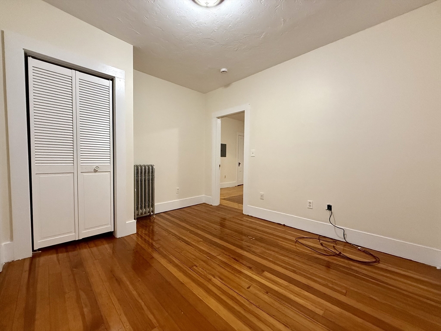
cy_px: 166
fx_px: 178
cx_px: 220
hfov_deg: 102.1
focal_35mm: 14
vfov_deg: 85.7
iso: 640
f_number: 2.2
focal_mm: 2.22
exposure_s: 1/60
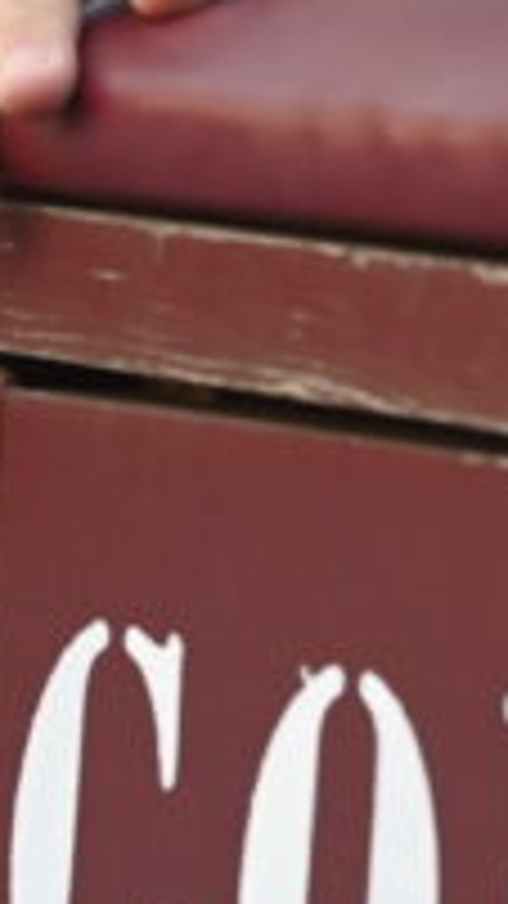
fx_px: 11188
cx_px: 1056
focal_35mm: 467
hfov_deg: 2.6
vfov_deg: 4.6
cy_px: -864
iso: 400
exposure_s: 1/250
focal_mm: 70
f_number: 5
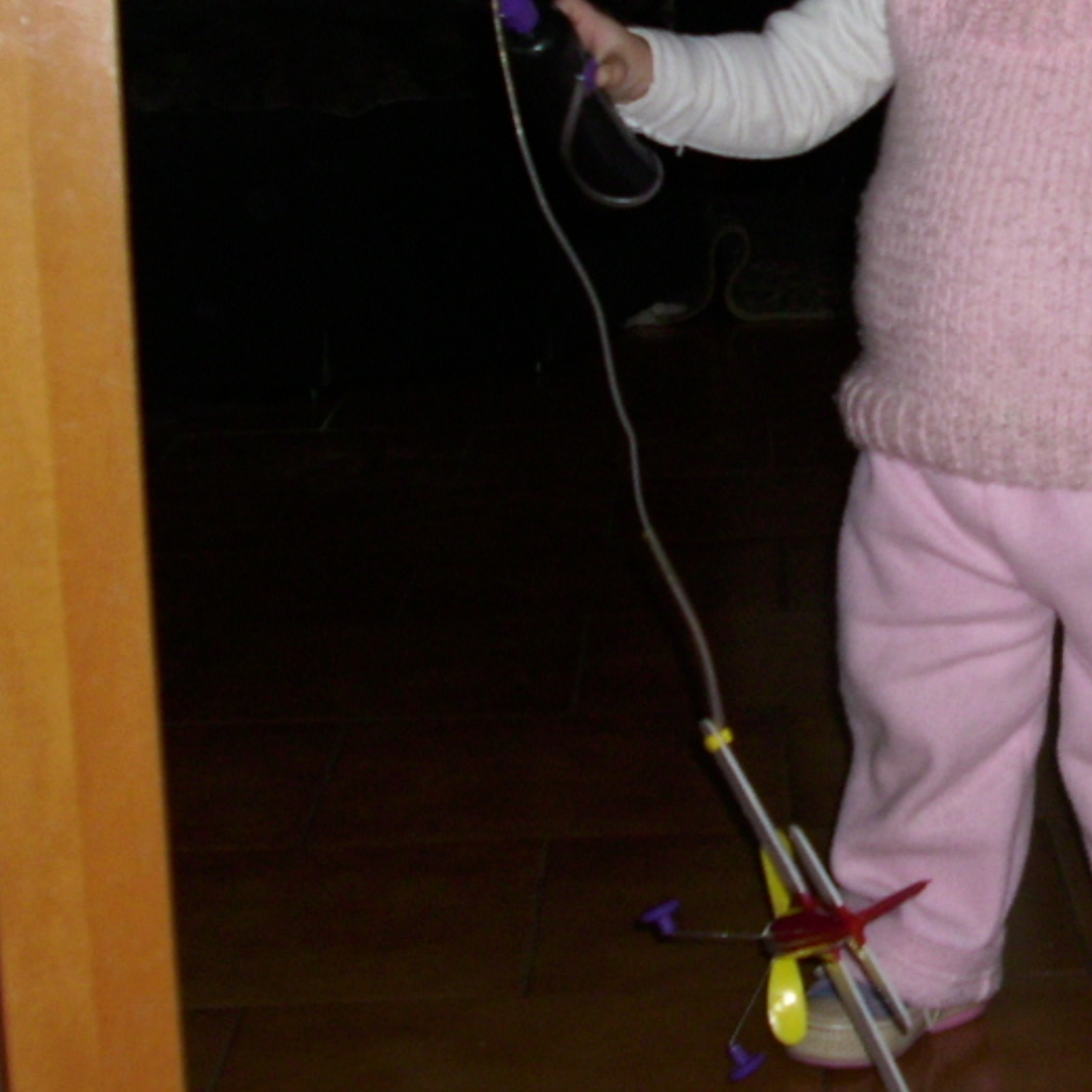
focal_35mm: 84
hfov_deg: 20.1
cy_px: 274
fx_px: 2998
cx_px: 1052
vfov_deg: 20.5
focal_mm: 6.2
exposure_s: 1/60
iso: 50
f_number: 2.8
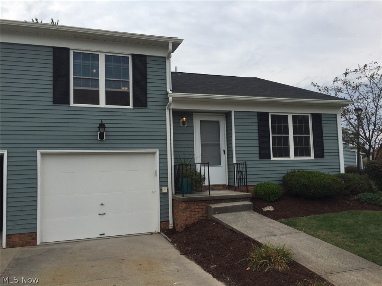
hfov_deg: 61.7
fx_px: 320
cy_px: 143
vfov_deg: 48.2
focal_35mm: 29
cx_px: 191
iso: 32
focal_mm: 4.15
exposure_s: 1/1980
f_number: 2.2
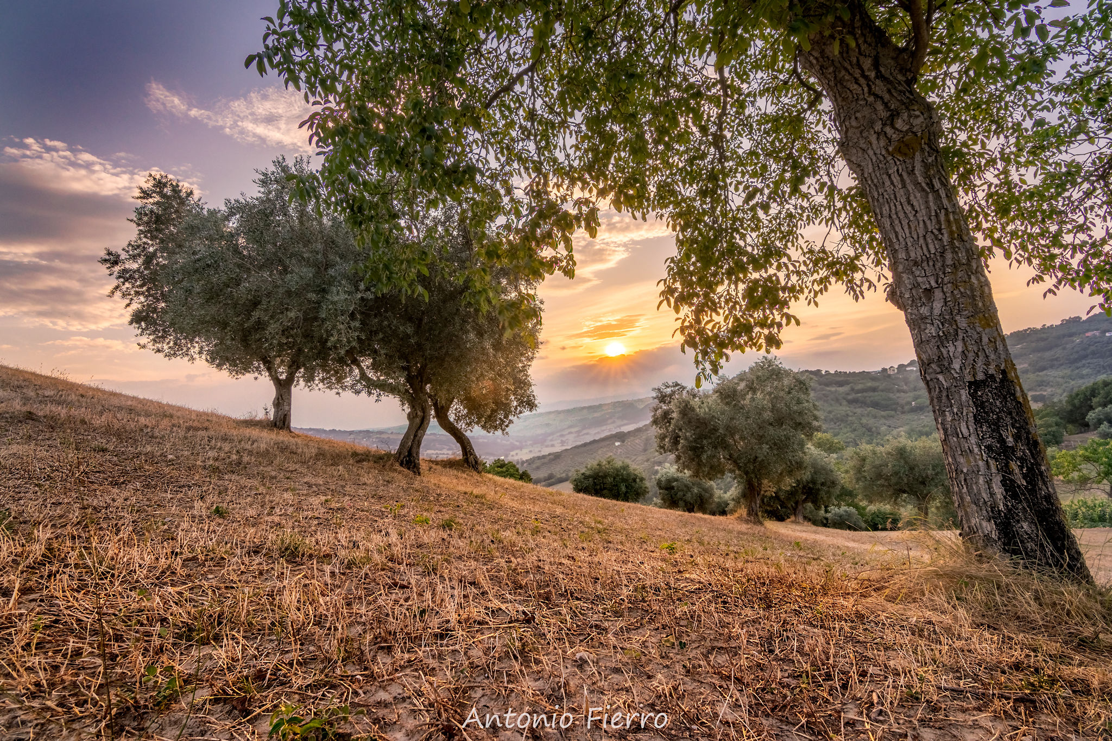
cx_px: 556
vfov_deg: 72.0
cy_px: 370
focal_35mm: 16
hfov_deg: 95.0
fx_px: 510
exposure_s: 1/400
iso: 100
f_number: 11
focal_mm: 11
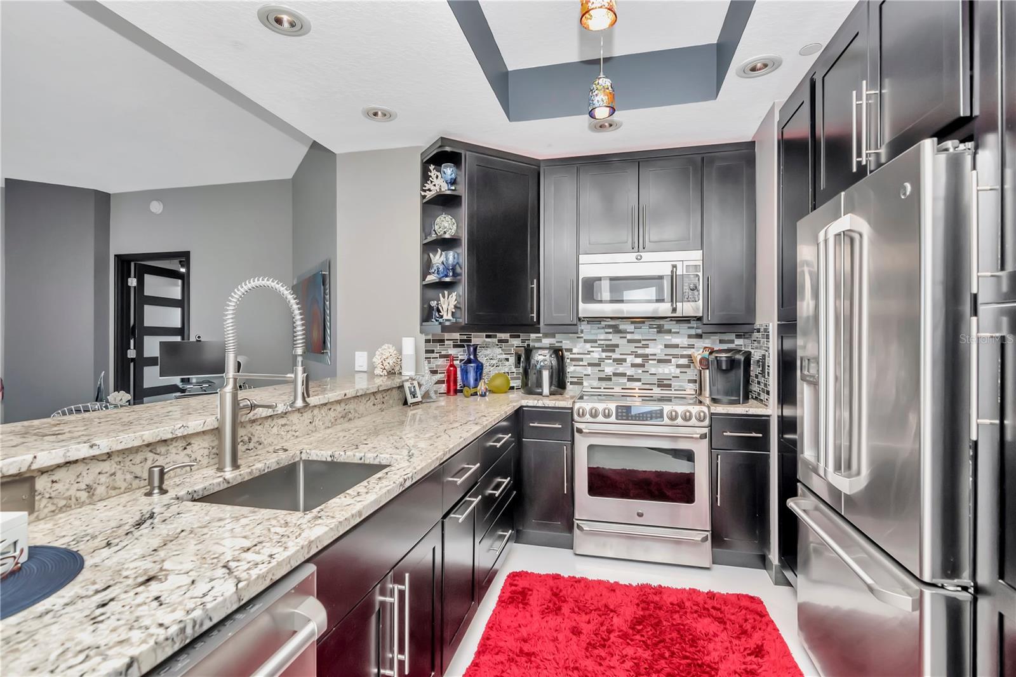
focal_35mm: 16
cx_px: 508
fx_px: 466
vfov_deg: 72.0
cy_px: 338
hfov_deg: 95.0
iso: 1000
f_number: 5.6
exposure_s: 1/200
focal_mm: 11
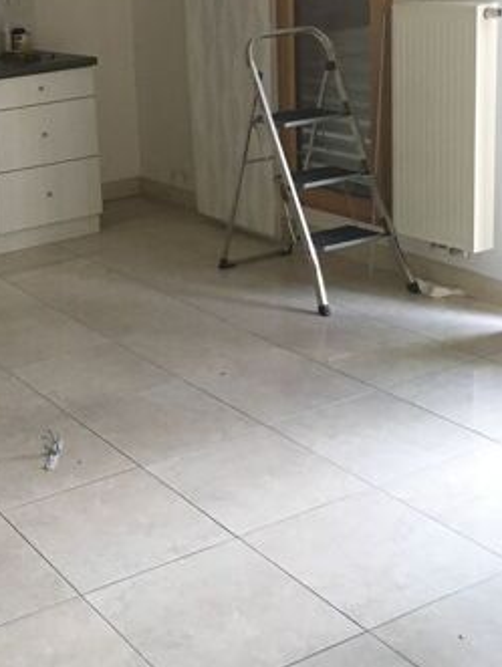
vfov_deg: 33.9
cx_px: 22
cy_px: 199
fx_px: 1081
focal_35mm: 56
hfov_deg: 25.1
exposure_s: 1/33
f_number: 2.2
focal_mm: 4.15
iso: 250
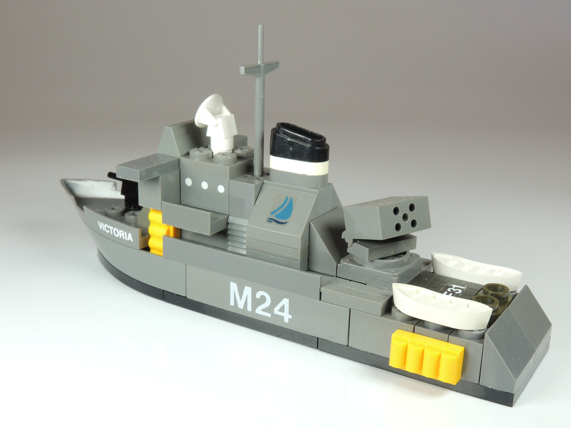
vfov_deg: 30.9
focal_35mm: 47
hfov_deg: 40.4
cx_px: 286
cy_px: 214
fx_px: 775
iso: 100
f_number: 6.2
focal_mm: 8.3
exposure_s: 1/20
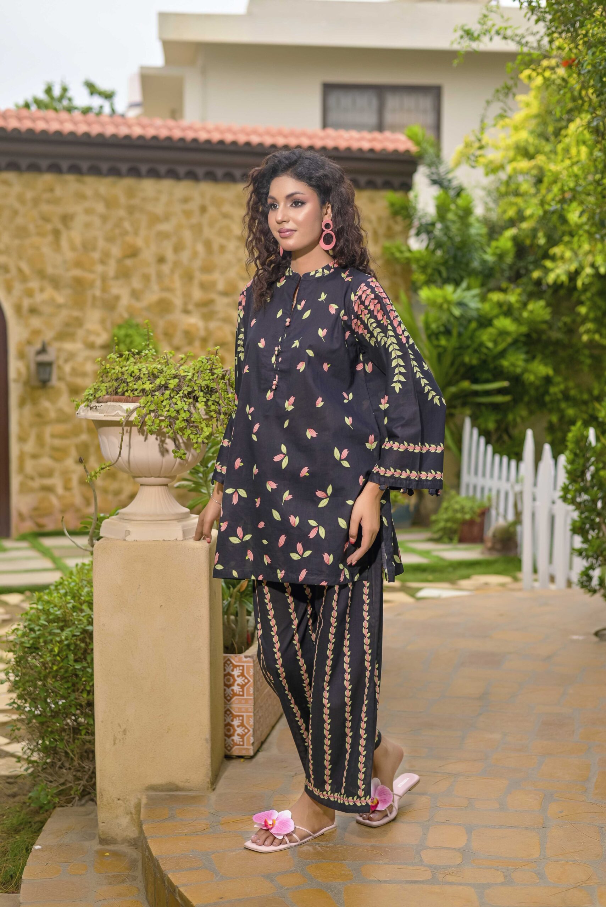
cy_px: 454
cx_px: 303
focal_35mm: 50
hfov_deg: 27.0
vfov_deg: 39.6
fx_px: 1261
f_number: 2.8
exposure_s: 1/640
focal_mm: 50
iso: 100
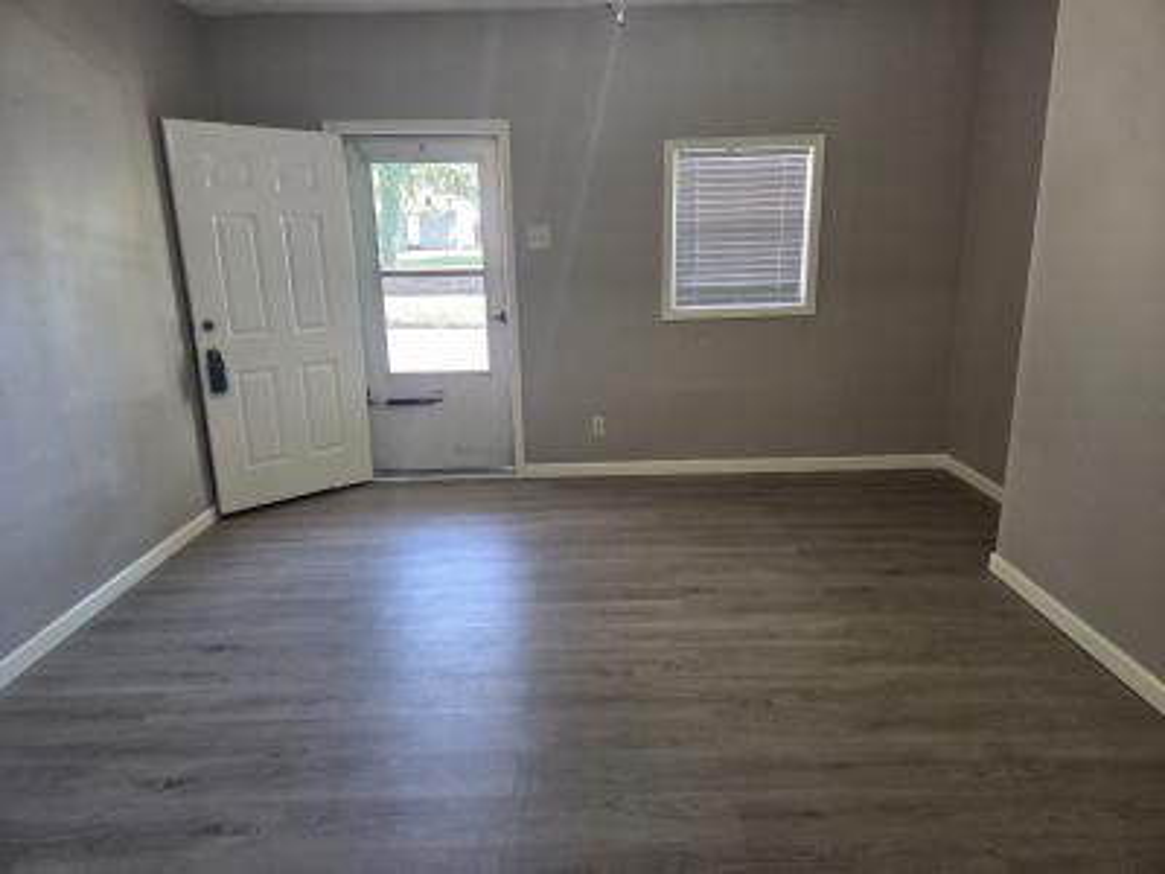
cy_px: 437
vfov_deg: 58.9
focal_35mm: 23
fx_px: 774
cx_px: 582
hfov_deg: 73.9
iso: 250
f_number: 1.8
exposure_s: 1/120
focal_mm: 5.4
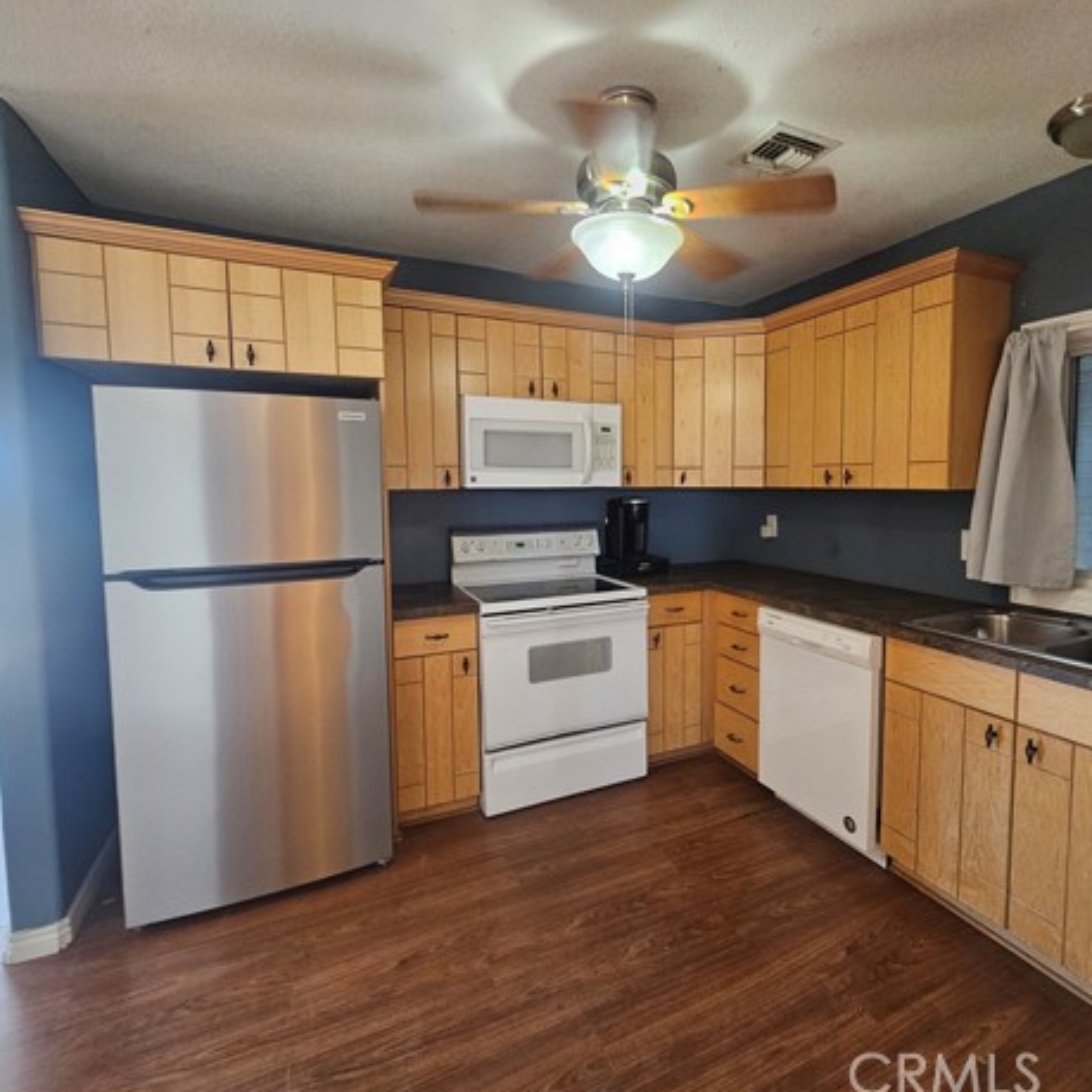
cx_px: 641
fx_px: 571
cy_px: 539
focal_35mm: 16
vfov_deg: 87.4
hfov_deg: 86.6
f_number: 2.2
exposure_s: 1/60
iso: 250
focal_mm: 2.2
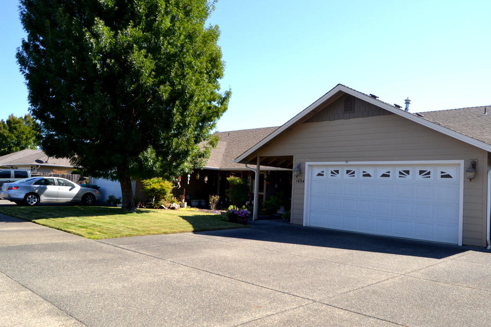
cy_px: 166
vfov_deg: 46.4
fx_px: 382
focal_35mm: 28
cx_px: 245
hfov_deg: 65.5
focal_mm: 18
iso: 100
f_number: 6.3
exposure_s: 1/200
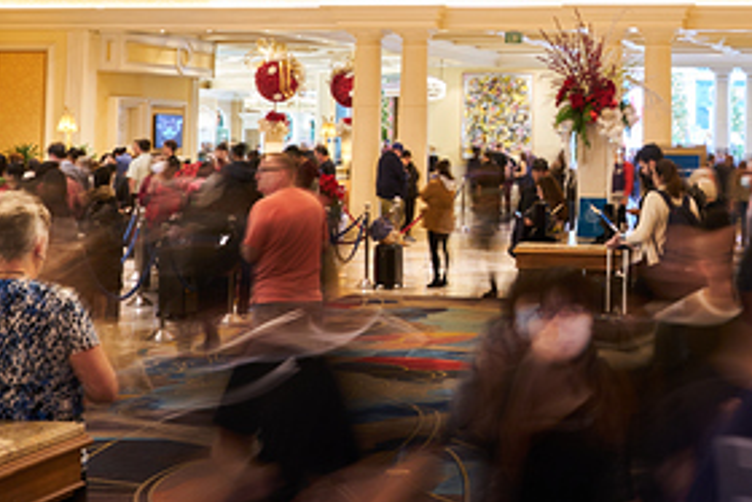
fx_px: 1567
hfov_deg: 26.1
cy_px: 5
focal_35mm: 75
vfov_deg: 17.8
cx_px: 674
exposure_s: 1
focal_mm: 35
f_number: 8
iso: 250
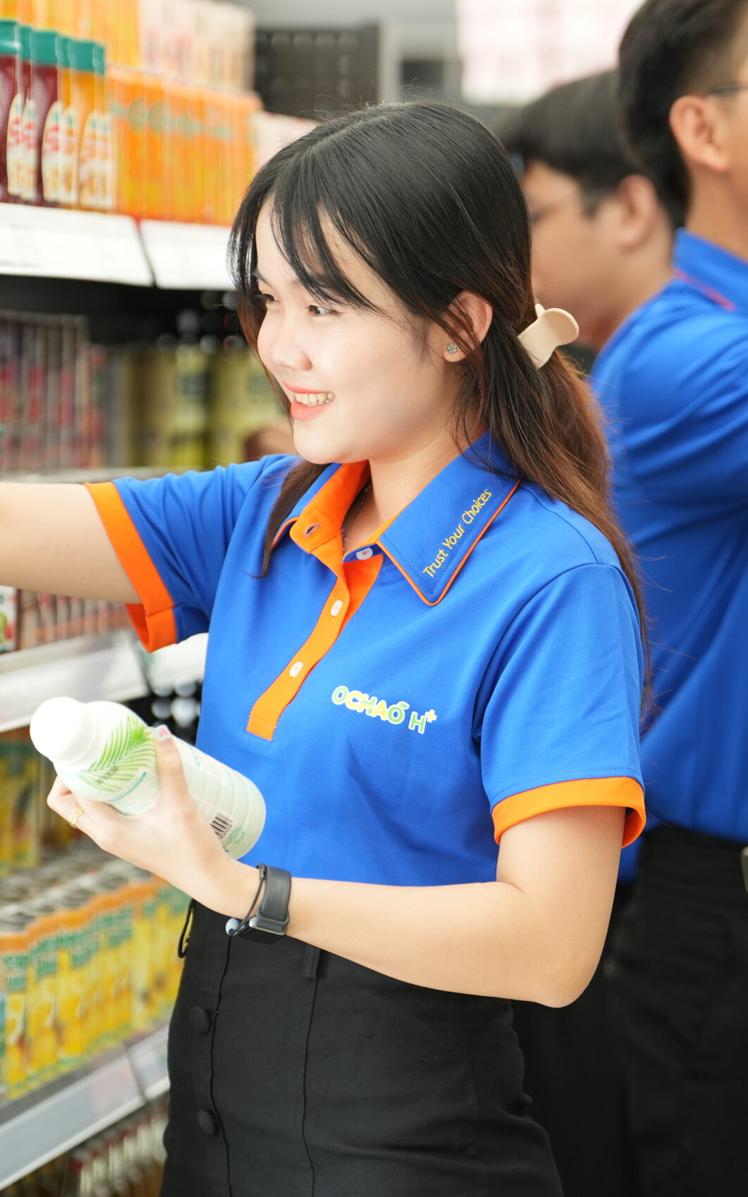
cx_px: 259
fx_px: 5545
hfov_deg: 7.7
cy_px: 599
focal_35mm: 170
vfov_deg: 12.3
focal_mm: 111
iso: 640
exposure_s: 1/250
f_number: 2.8
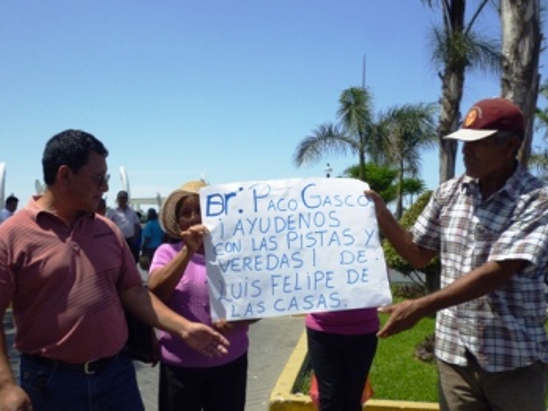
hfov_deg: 51.1
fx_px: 570
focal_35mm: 36
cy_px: 243
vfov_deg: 39.5
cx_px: 227
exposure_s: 1/200
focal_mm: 5
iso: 100
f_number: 9
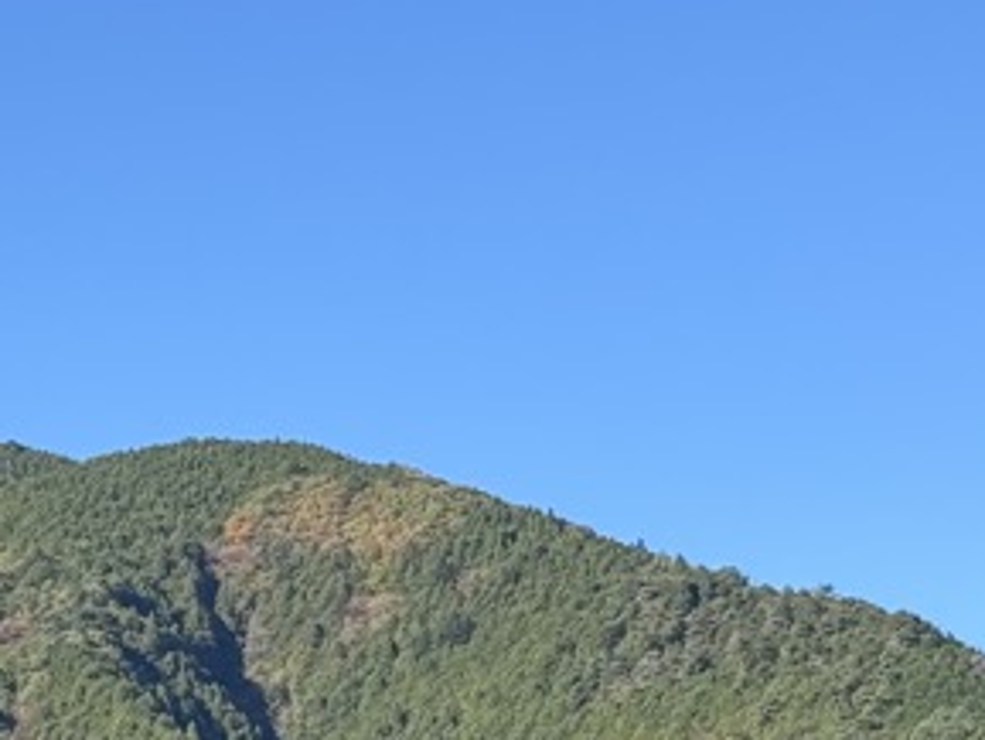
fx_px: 4839
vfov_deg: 8.6
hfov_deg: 11.4
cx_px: -222
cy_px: 1071
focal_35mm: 170
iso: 64
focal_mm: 6.76
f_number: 1.78
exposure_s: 1/2045
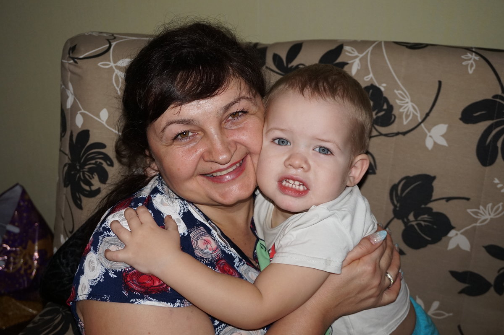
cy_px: 168
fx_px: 672
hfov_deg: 41.1
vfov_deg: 28.1
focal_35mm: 48
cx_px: 252
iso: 800
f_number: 5
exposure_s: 1/60
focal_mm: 32
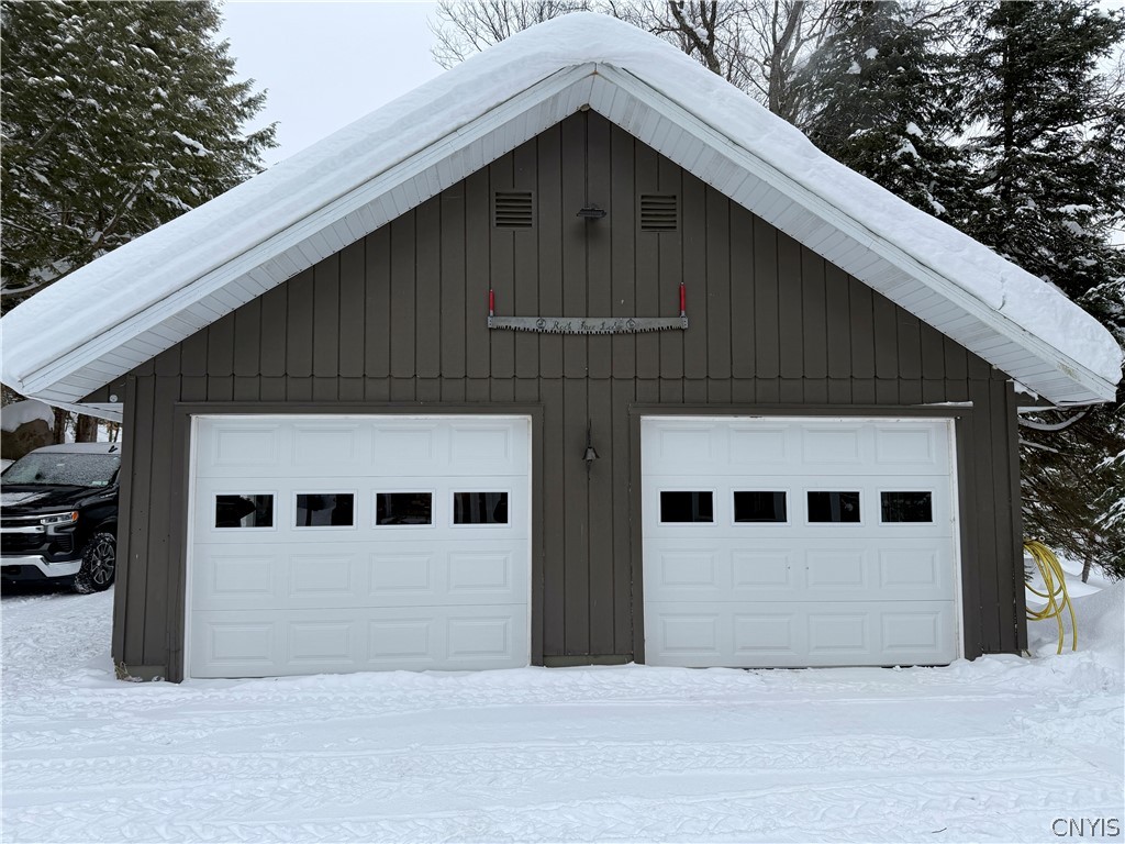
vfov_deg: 56.8
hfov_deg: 71.6
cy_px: 422
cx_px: 562
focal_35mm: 24
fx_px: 780
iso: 80
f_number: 1.78
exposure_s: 1/1271
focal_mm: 6.76
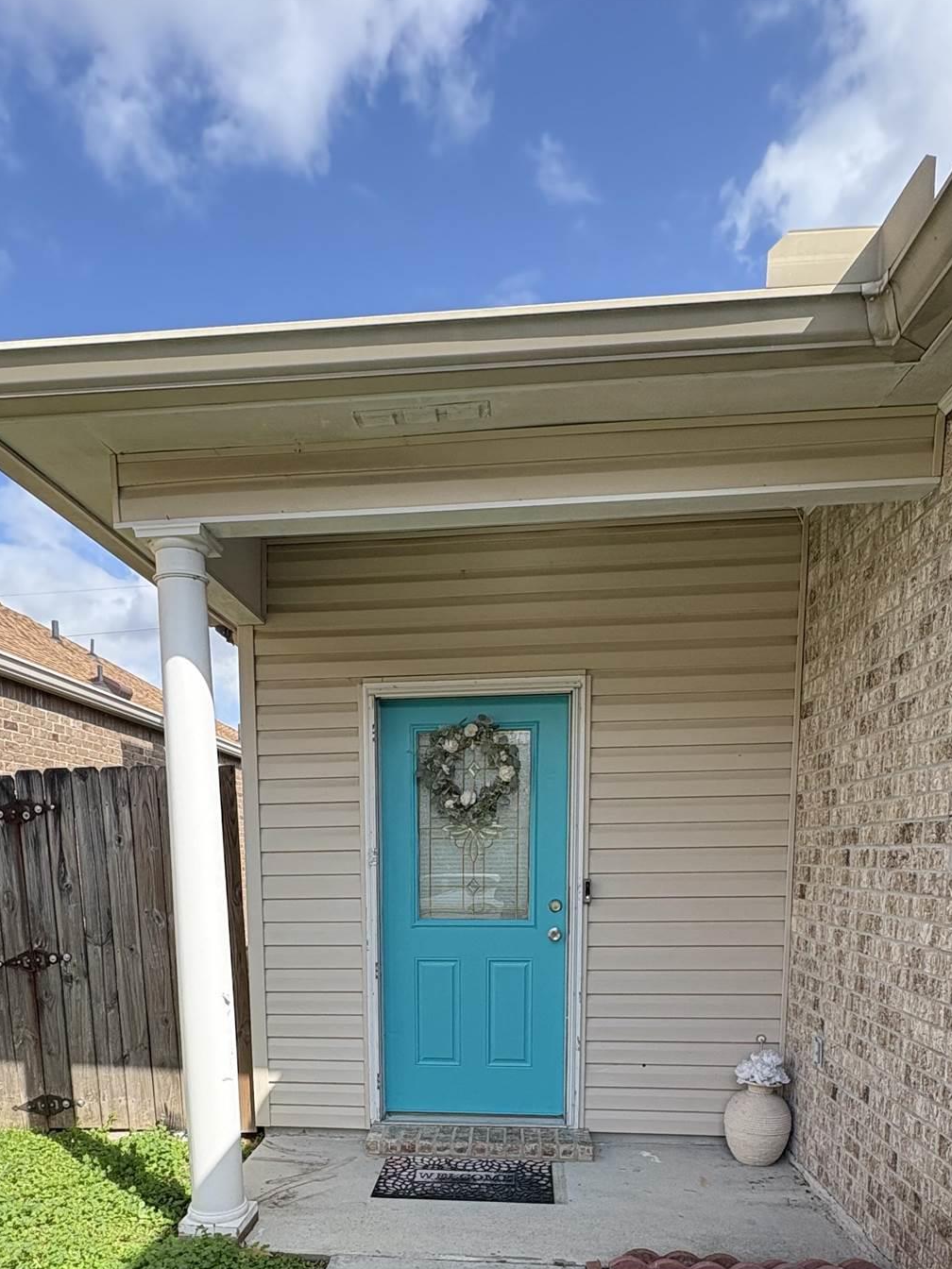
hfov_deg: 56.7
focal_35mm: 24
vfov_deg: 66.4
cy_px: 975
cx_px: 419
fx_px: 880
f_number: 2.2
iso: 64
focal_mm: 2.22
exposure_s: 1/932
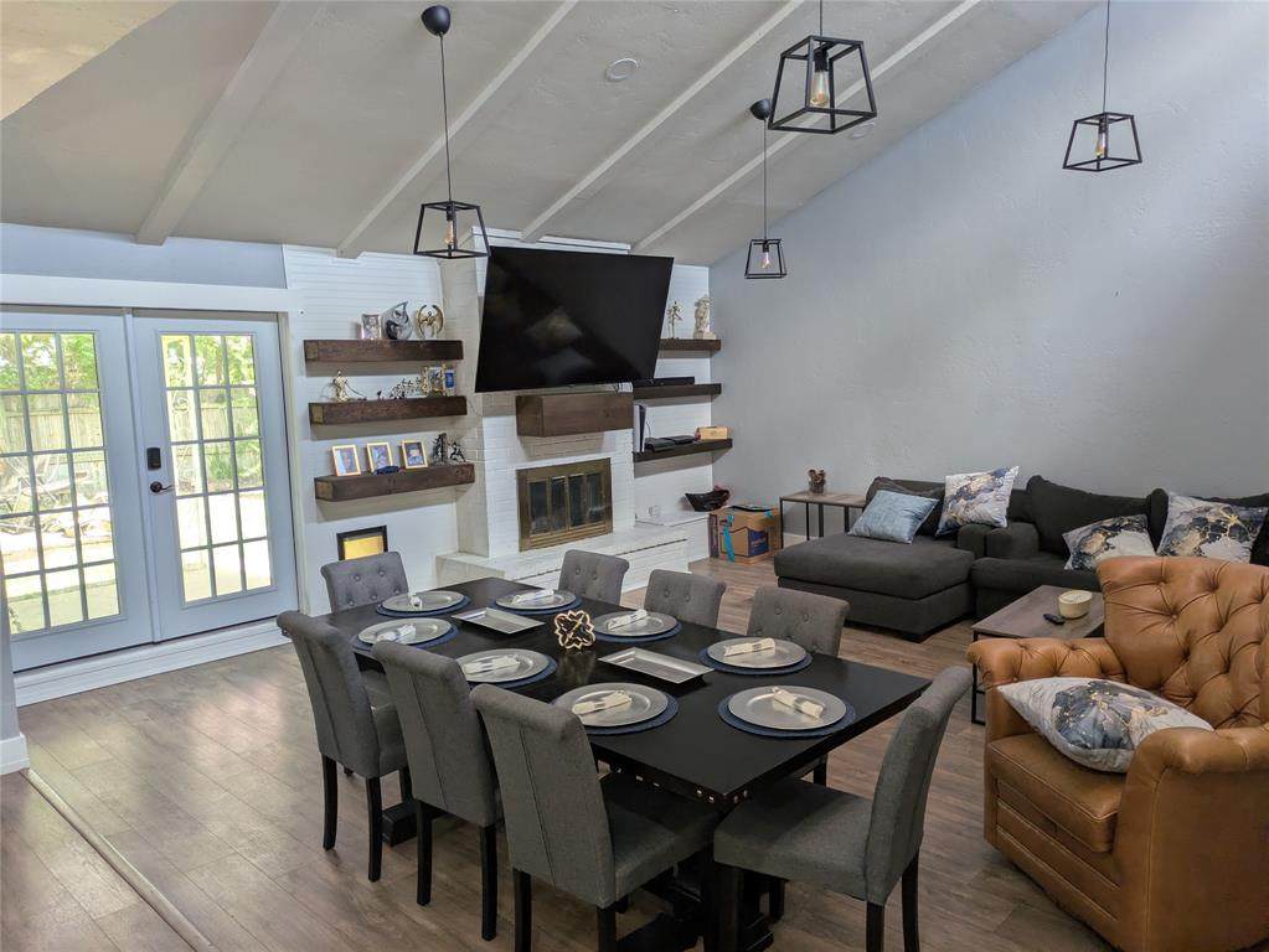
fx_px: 917
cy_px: 476
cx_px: 634
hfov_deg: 69.4
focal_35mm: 25
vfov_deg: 54.9
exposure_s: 1/120
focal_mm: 5.43
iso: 76
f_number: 1.89
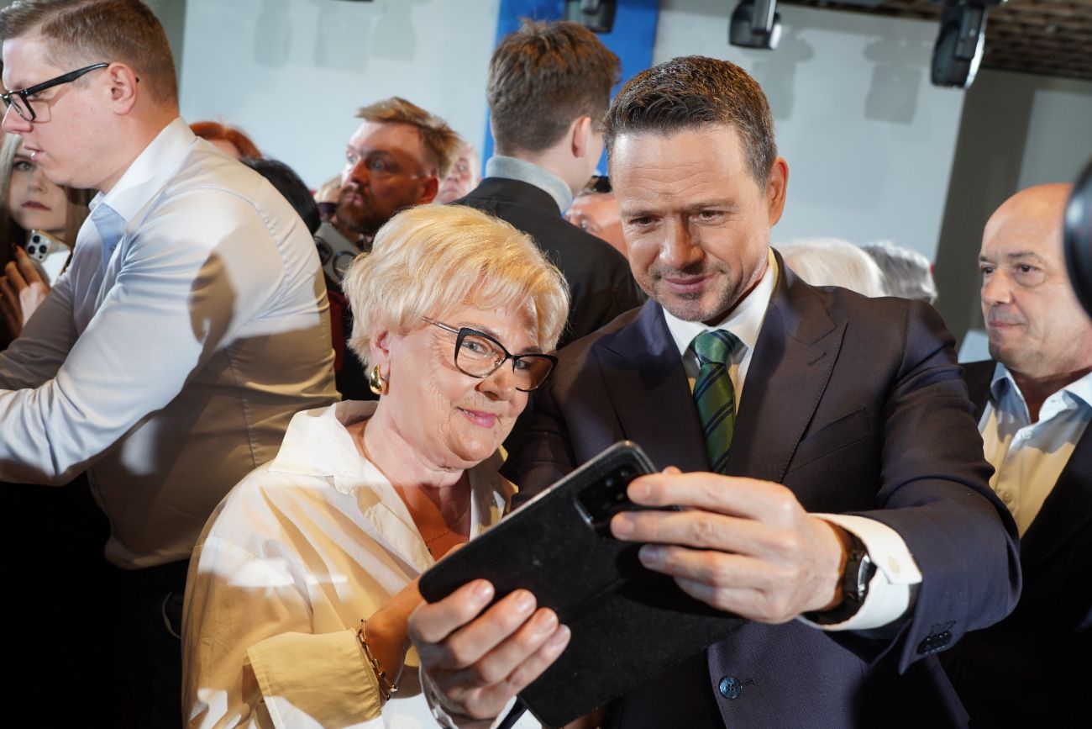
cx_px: 546
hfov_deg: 55.8
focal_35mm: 34
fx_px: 1031
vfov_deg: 38.9
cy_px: 364
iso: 1250
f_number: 5.6
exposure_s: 1/100
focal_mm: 34
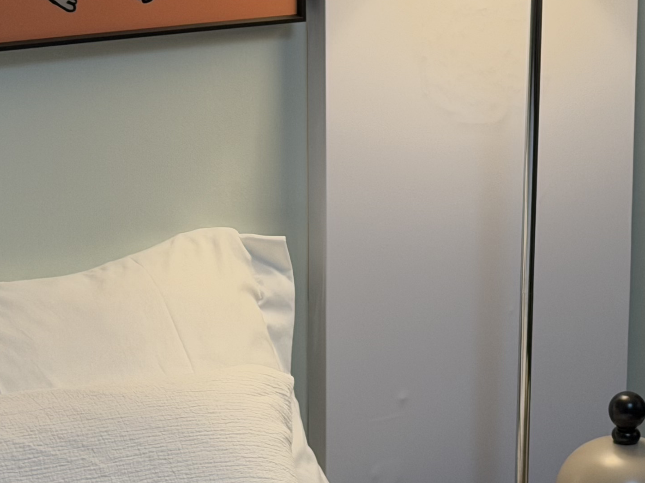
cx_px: 441
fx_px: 2515
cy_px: 206
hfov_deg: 14.6
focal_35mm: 135
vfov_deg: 11.0
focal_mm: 6.76
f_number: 1.78
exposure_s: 1/120
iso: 250
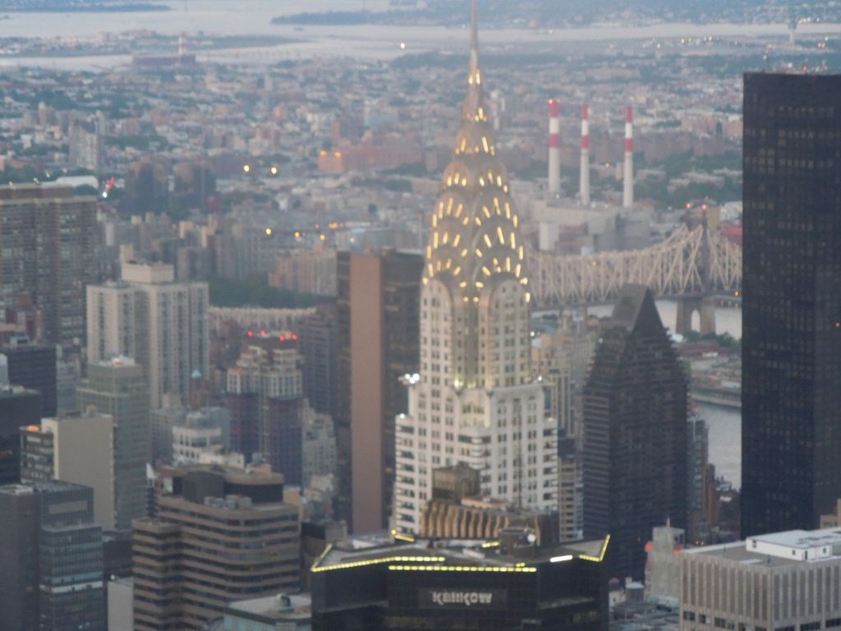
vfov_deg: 9.8
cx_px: 420
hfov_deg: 13.1
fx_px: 3669
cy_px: 316
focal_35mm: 151
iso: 800
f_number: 4.9
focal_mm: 27.2
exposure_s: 1/60
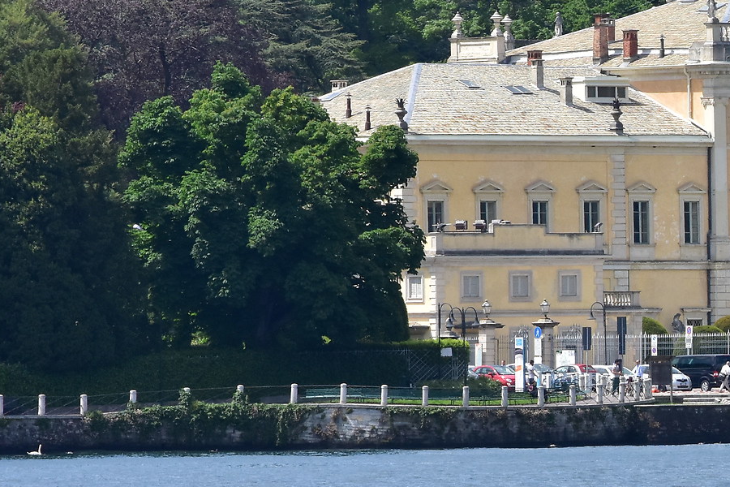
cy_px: 318
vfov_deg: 2.3
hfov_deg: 3.4
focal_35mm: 600
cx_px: 901
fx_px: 12166
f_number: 14
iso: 500
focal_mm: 150
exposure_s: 1/500
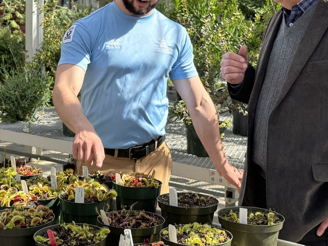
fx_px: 787
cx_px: 128
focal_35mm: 83
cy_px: 79
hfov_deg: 23.5
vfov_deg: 17.7
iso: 64
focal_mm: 6.76
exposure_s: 1/792
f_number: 1.78
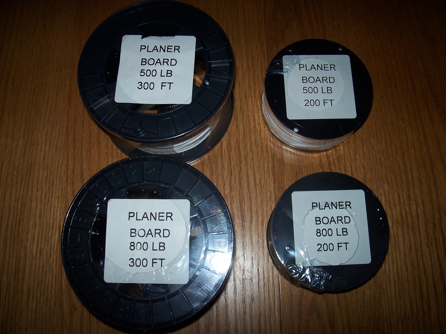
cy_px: 167
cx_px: 223
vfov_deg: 41.8
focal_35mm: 34
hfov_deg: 54.0
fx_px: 438
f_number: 2.7
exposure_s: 1/60
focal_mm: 5.6
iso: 80
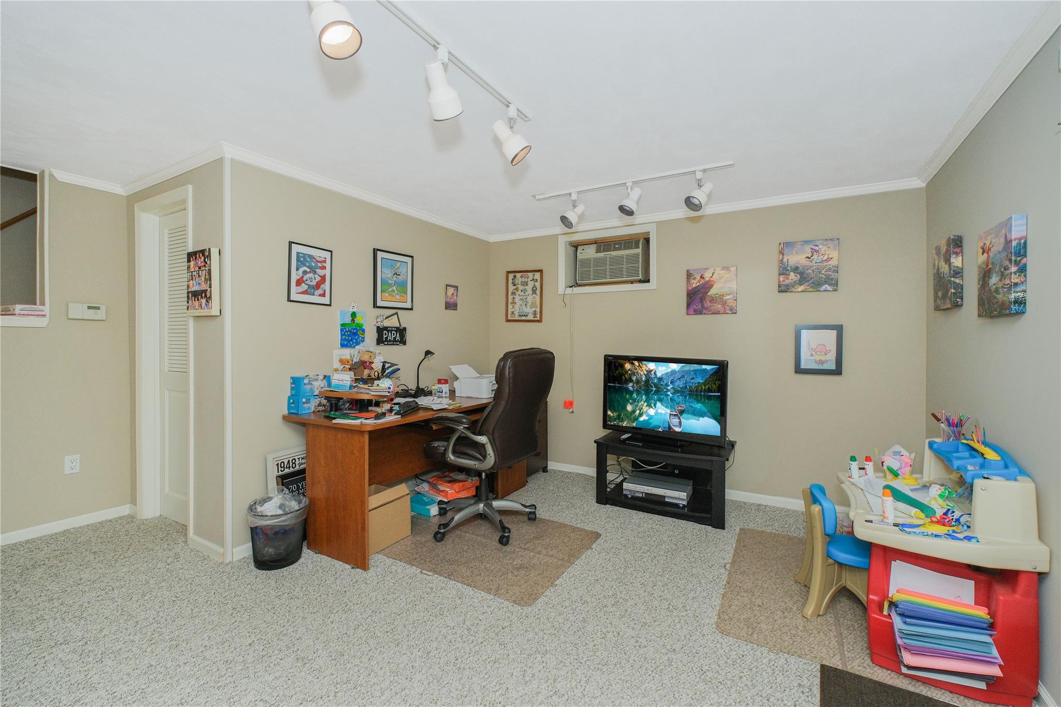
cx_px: 530
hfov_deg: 100.4
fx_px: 442
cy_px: 354
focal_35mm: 15
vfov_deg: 77.3
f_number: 8
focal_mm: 10
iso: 640
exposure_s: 1/60
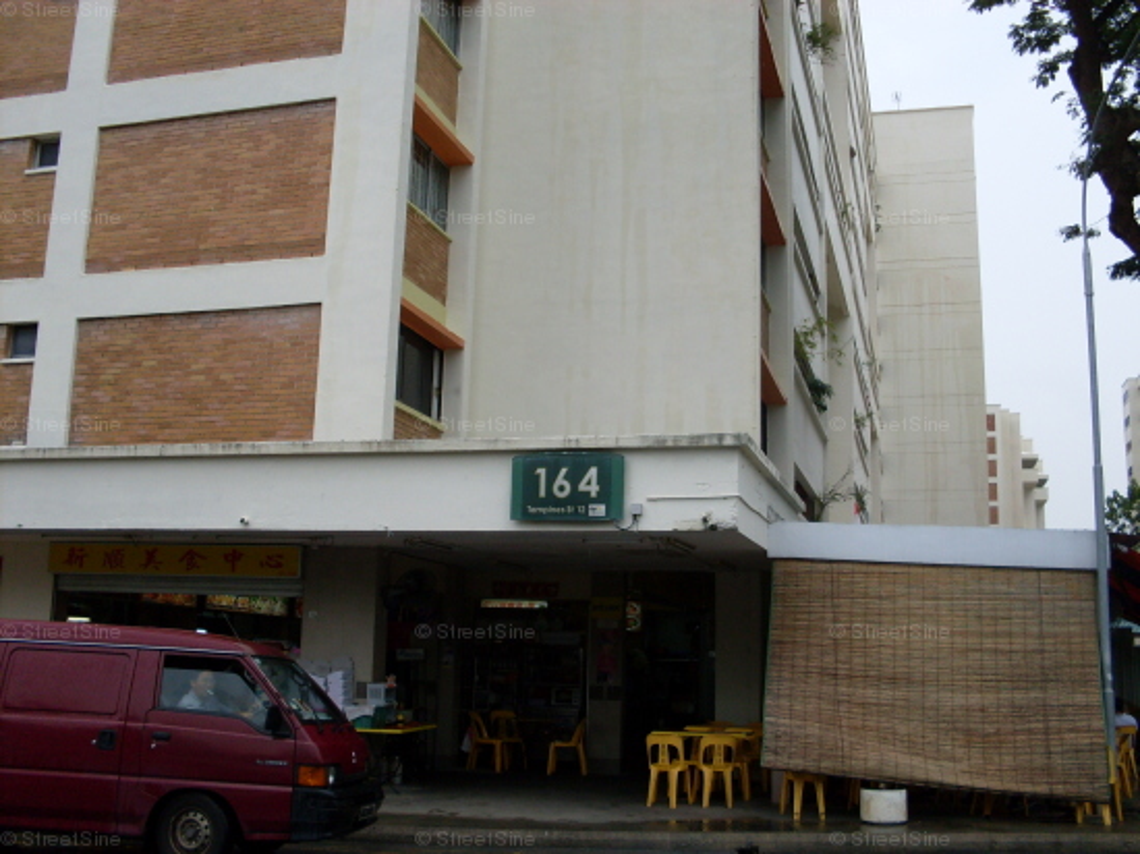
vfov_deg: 37.7
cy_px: 427
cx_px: 570
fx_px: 1251
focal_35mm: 38
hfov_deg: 49.0
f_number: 2.8
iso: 80
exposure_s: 1/350
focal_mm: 6.3
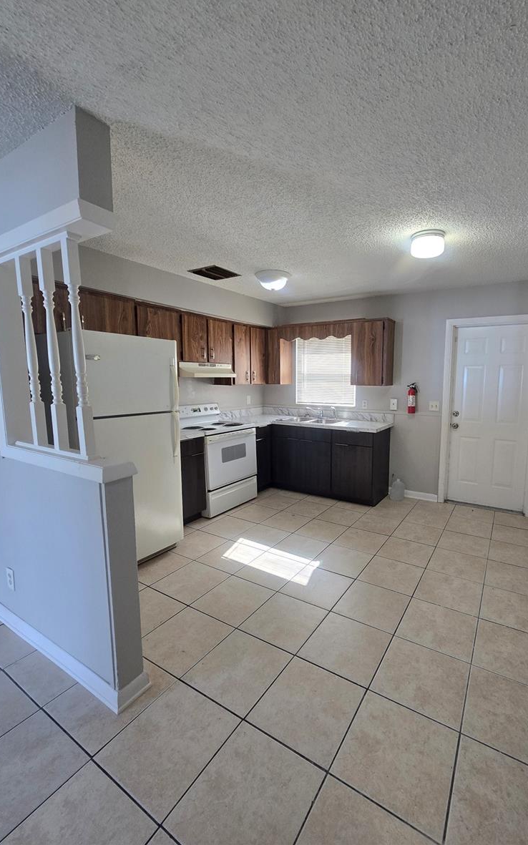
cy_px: 416
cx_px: 313
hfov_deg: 77.8
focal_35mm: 14
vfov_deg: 105.3
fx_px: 322
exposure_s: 1/60
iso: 100
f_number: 2.2
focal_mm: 2.2
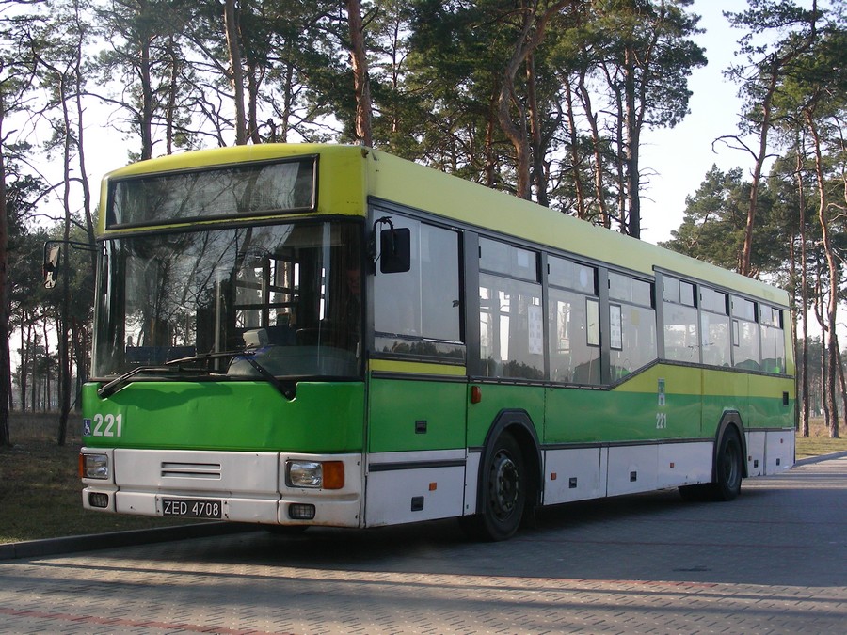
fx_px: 1297
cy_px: 318
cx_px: 424
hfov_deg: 36.2
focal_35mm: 53
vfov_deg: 27.5
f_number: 4
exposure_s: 1/222
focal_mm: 8.8
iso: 50
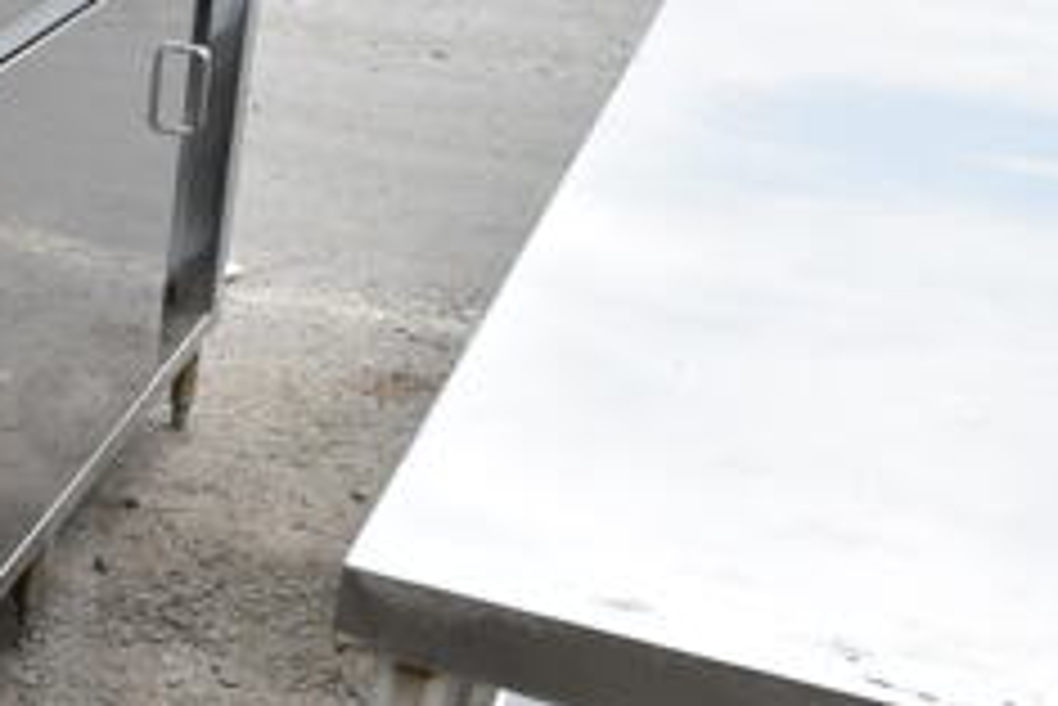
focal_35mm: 70
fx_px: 2058
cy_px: 594
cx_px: -194
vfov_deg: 19.2
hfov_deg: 25.9
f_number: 5.6
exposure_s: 1/125
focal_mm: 18
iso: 100
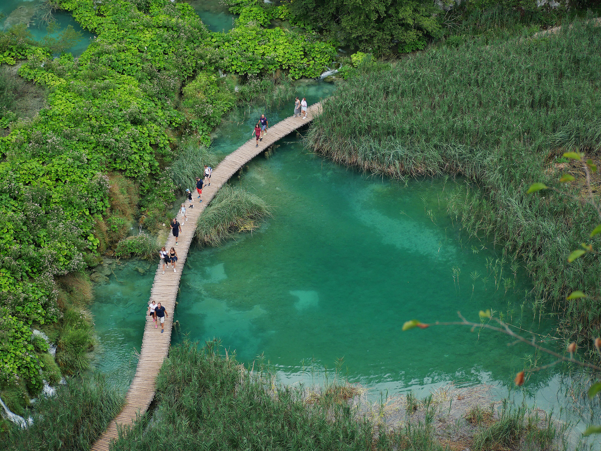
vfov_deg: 18.4
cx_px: 300
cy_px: 226
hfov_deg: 24.4
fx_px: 1390
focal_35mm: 80
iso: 200
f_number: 4
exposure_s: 1/200
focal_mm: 40
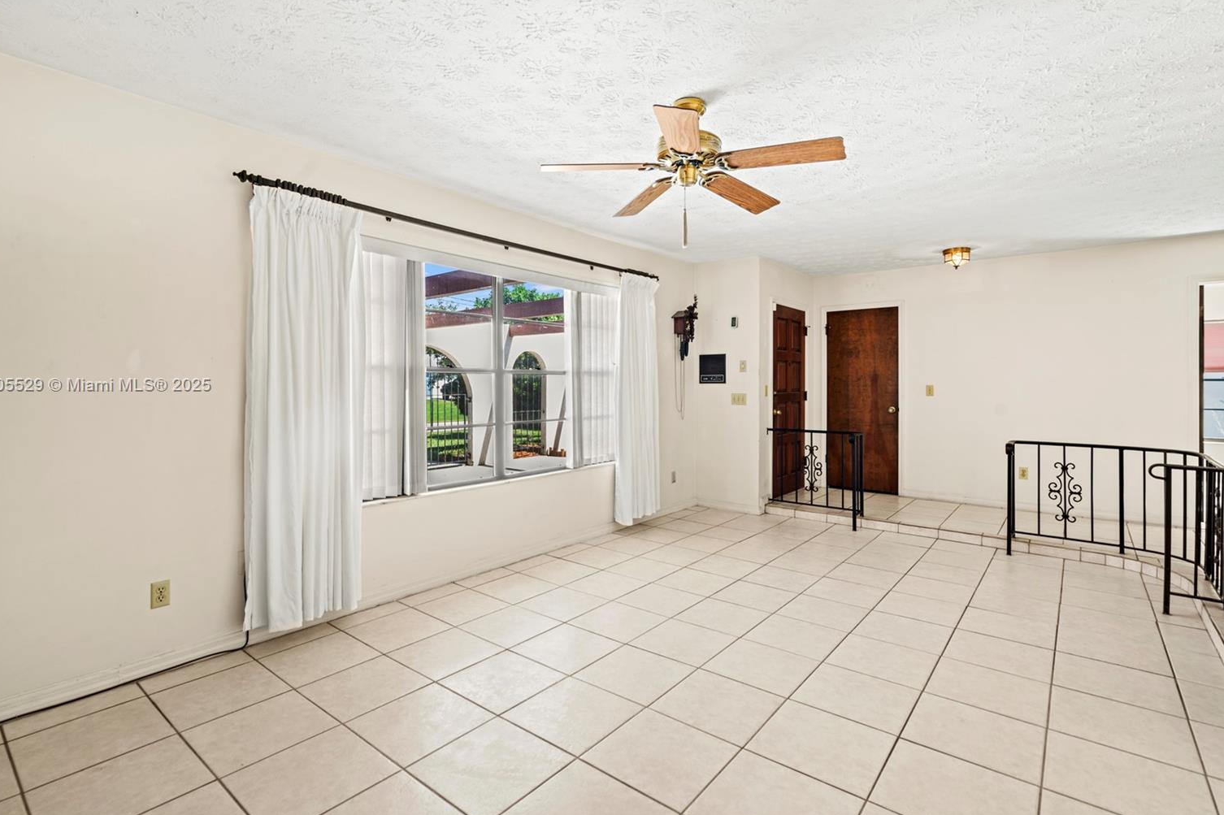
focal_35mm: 17
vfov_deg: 70.4
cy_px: 386
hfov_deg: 93.3
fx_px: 578
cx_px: 601
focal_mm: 16
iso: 100
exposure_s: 1/1.25
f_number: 8
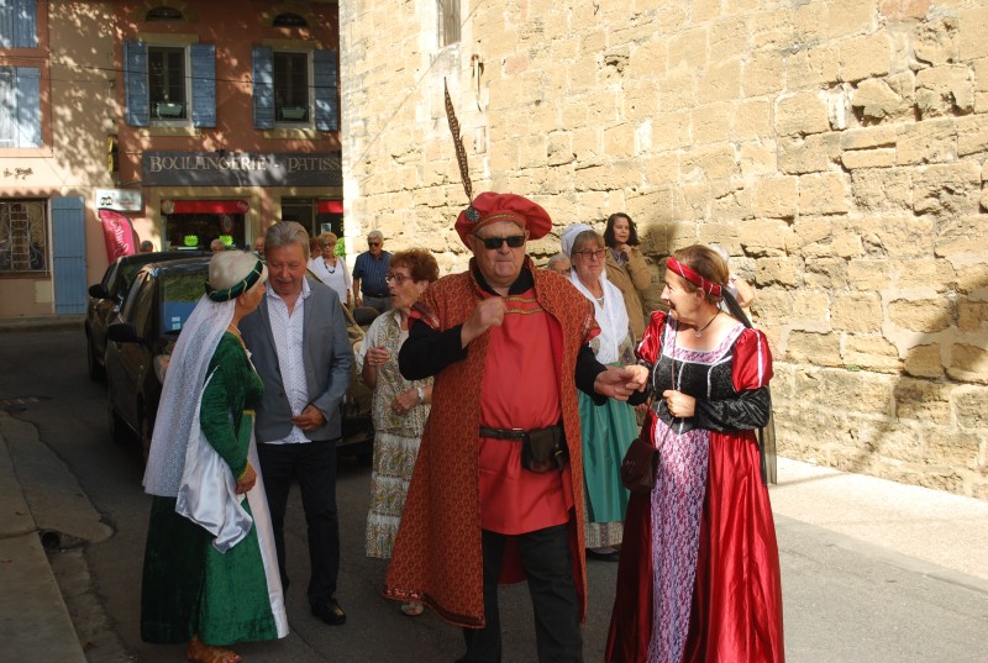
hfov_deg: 41.0
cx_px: 494
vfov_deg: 28.2
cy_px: 332
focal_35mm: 48
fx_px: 1320
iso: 100
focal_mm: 32
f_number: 5.6
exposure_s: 1/200
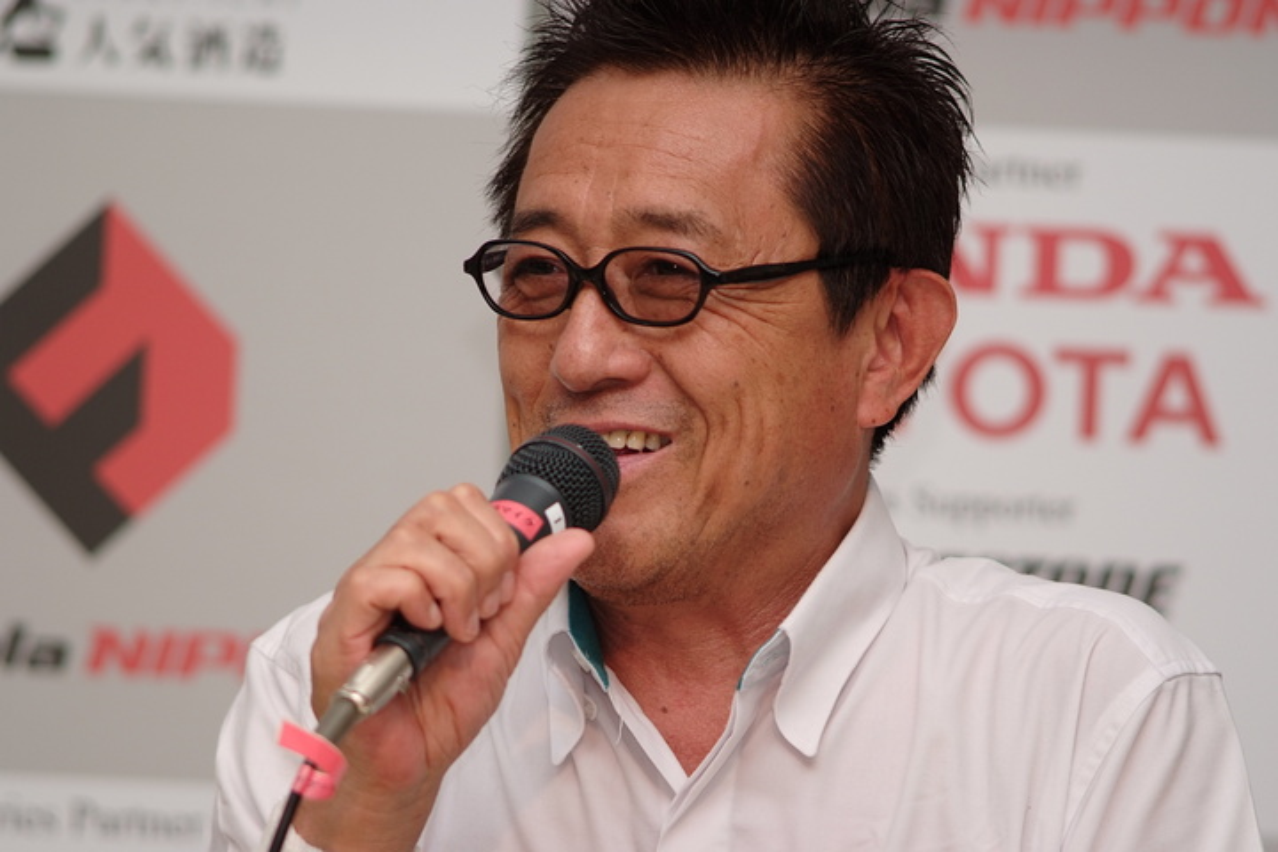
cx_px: 639
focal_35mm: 270
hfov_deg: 7.6
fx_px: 9584
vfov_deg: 5.1
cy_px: 426
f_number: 2.8
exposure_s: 1/250
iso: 200
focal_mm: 180
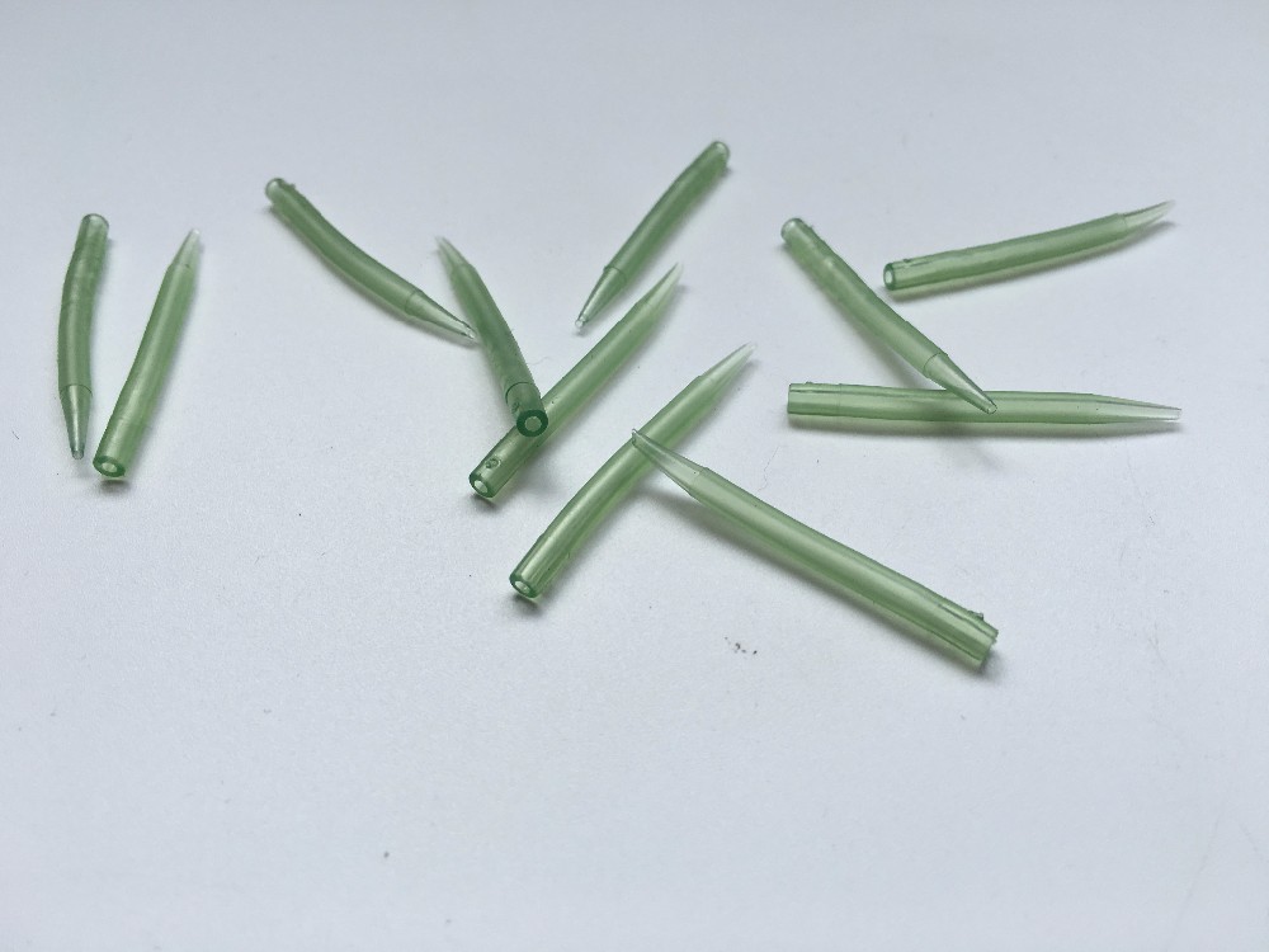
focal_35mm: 29
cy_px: 476
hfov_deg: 61.7
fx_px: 1063
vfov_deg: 48.2
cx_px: 634
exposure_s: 1/269
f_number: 2.2
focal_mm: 4.15
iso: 25
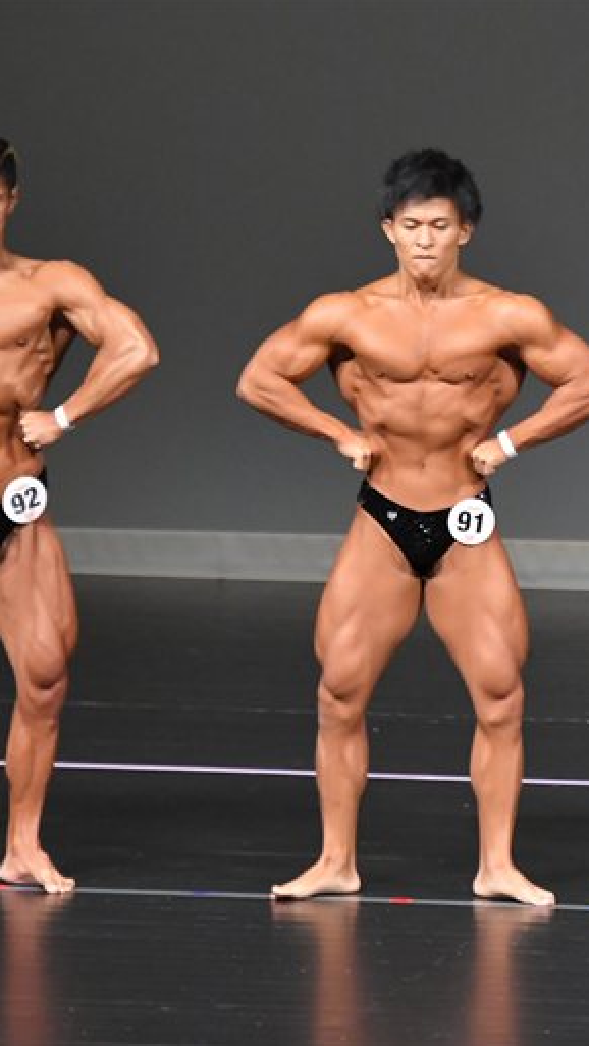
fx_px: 13811
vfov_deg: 4.3
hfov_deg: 2.4
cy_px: 522
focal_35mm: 498
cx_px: 657
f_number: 5.6
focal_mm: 210
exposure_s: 1/400
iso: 5000
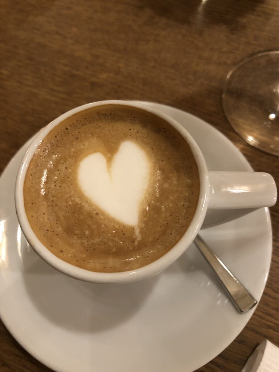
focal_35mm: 28
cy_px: 186
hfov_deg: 49.7
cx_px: 140
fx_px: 301
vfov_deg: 63.4
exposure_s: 1/5
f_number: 1.8
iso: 100
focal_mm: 3.99
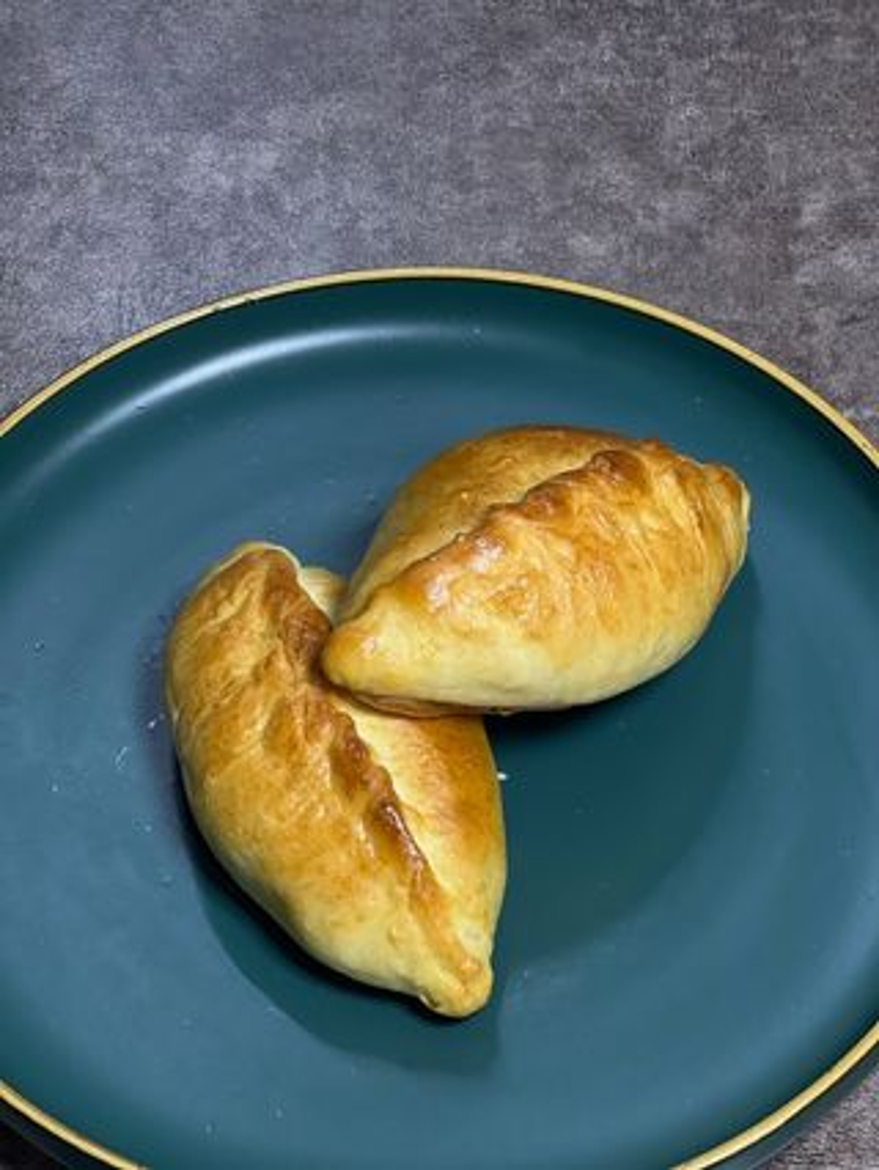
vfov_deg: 25.3
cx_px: 440
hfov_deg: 19.2
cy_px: 585
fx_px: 2604
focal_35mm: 77
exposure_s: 1/100
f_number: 2.8
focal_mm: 9
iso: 100
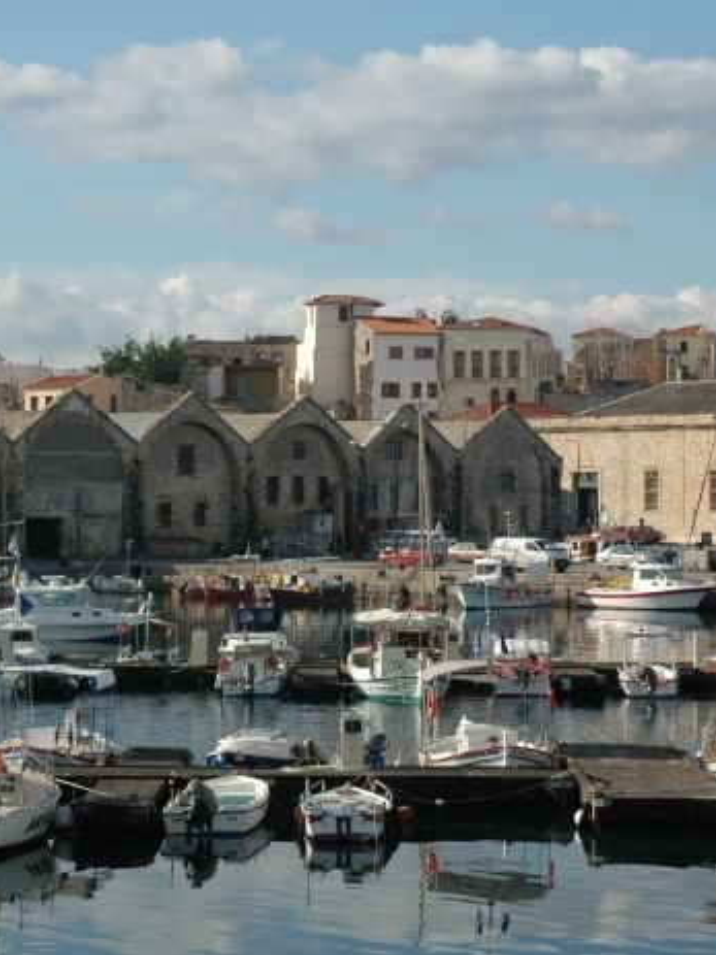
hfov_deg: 13.6
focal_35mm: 109
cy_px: 478
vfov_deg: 18.0
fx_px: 3007
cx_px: 283
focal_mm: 50
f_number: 10
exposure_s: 1/400
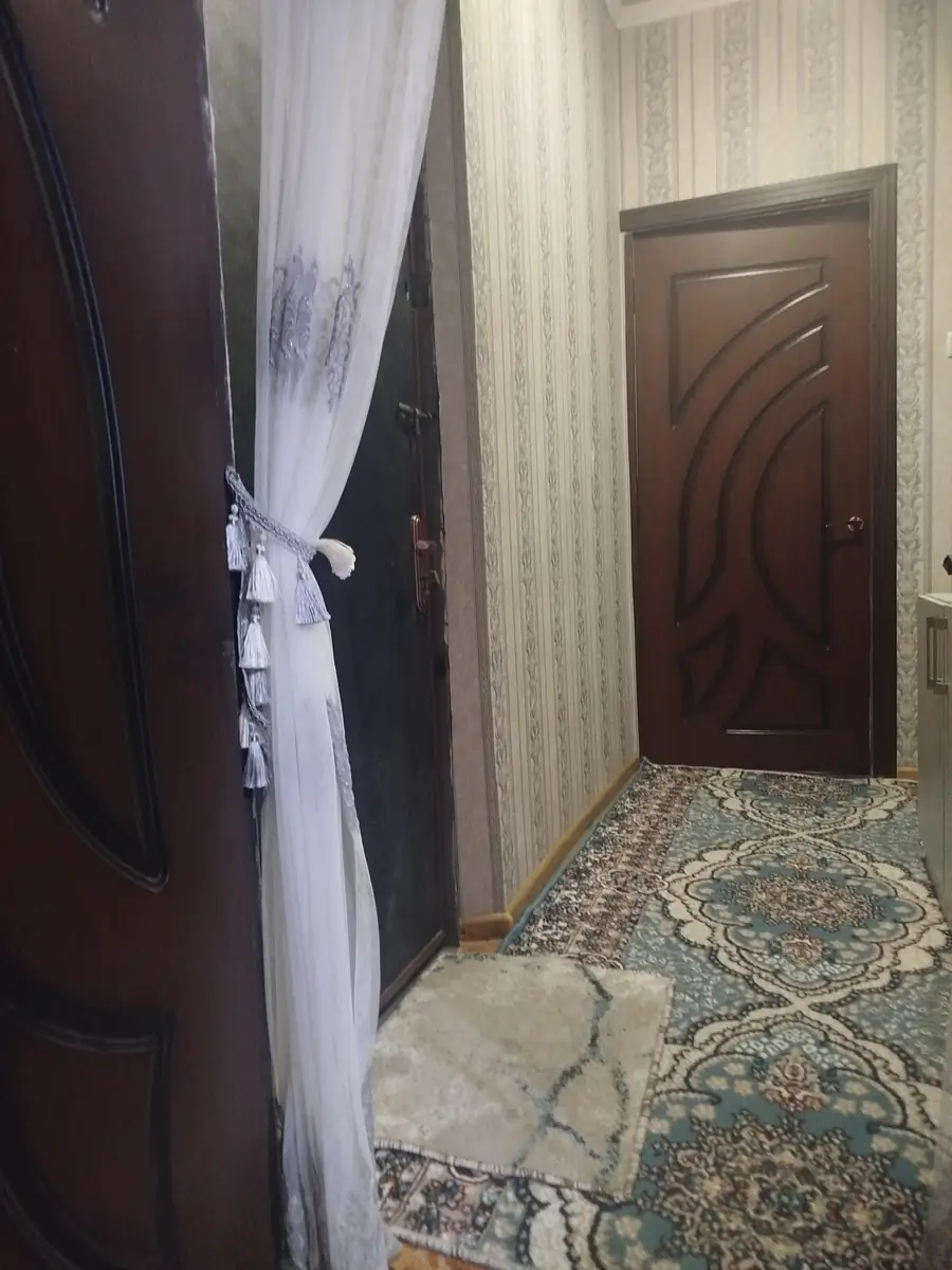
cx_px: 476
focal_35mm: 24
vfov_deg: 71.6
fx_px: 880
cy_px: 635
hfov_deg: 56.8
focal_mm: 5.31
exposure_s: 1/17
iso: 1000
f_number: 1.7
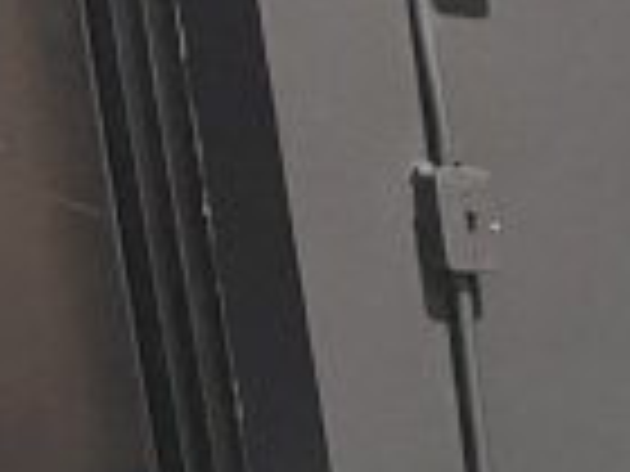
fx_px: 2712
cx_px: 1714
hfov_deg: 10.5
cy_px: 1079
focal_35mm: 149
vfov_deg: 9.1
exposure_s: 1/60
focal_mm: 4.2
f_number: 1.6
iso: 200
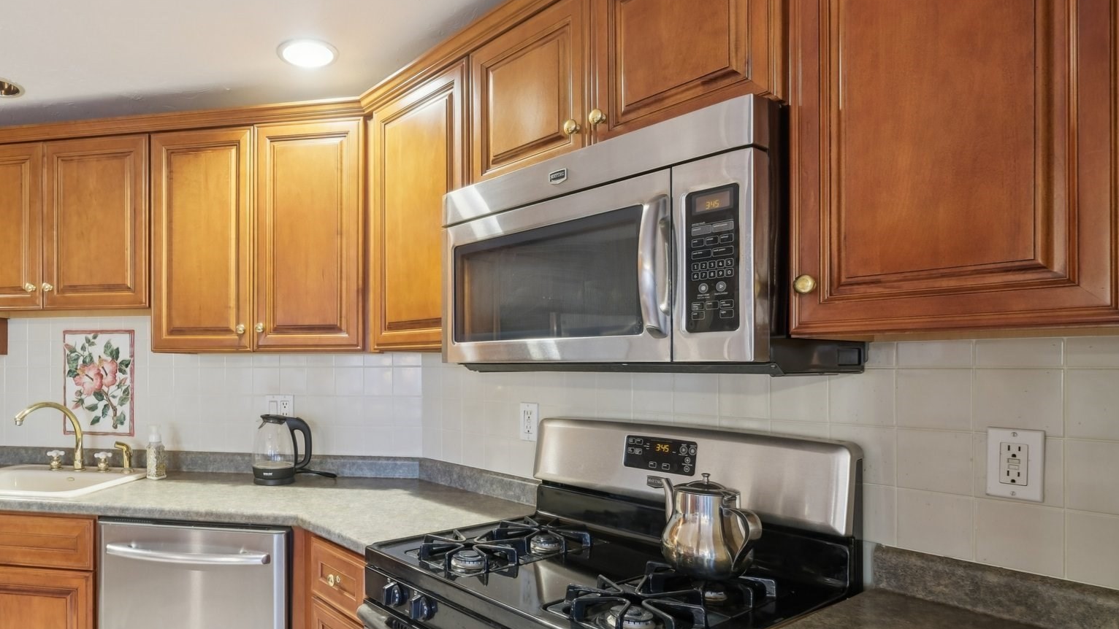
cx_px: 384
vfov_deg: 53.3
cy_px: 370
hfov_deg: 81.4
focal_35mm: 21
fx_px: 623
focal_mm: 10
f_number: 5.6
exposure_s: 1/2
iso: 400
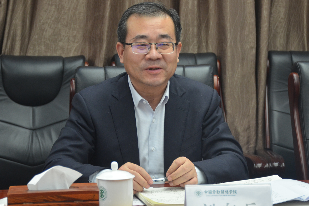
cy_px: 96
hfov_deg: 21.0
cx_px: 152
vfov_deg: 14.1
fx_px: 832
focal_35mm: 97
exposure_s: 1/60
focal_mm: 48
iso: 560
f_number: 4.5
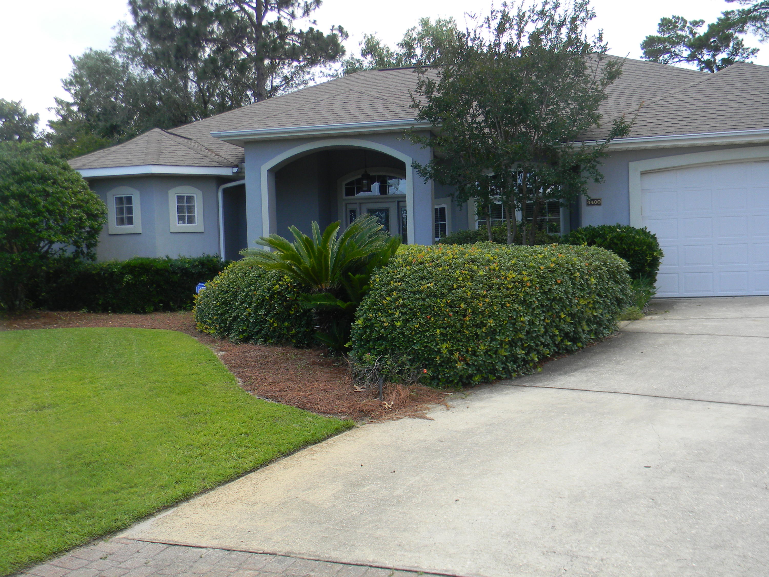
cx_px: 384
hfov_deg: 51.4
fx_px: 800
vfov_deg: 39.7
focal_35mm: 36
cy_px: 288
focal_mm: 6.4
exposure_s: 1/176
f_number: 3.7
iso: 80
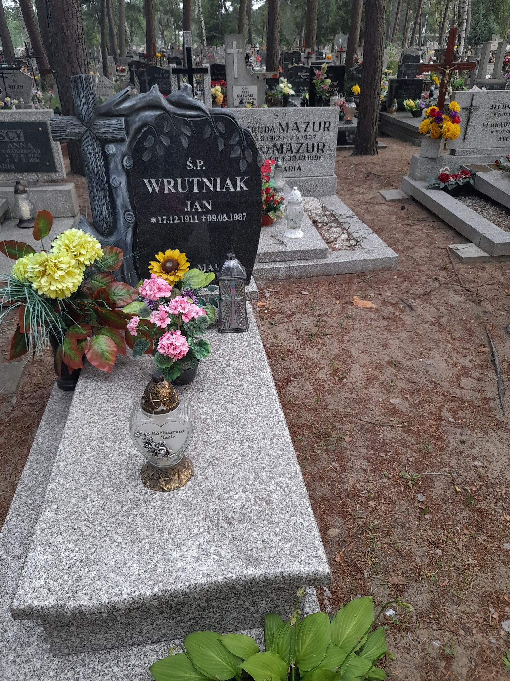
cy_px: 340
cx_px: 255
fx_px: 491
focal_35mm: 25
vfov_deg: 69.4
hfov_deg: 54.9
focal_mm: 4.6
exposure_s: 1/50
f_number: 2
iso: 50
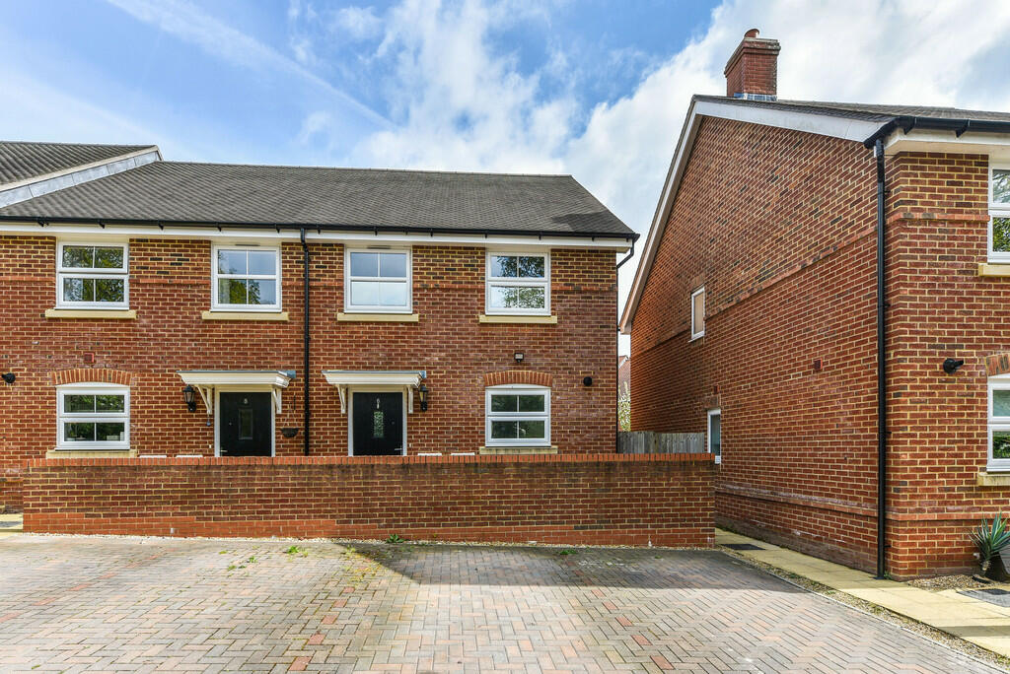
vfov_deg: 67.5
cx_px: 505
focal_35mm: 18
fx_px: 505
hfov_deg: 90.0
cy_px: 337
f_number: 9
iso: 250
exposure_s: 1/500
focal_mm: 18
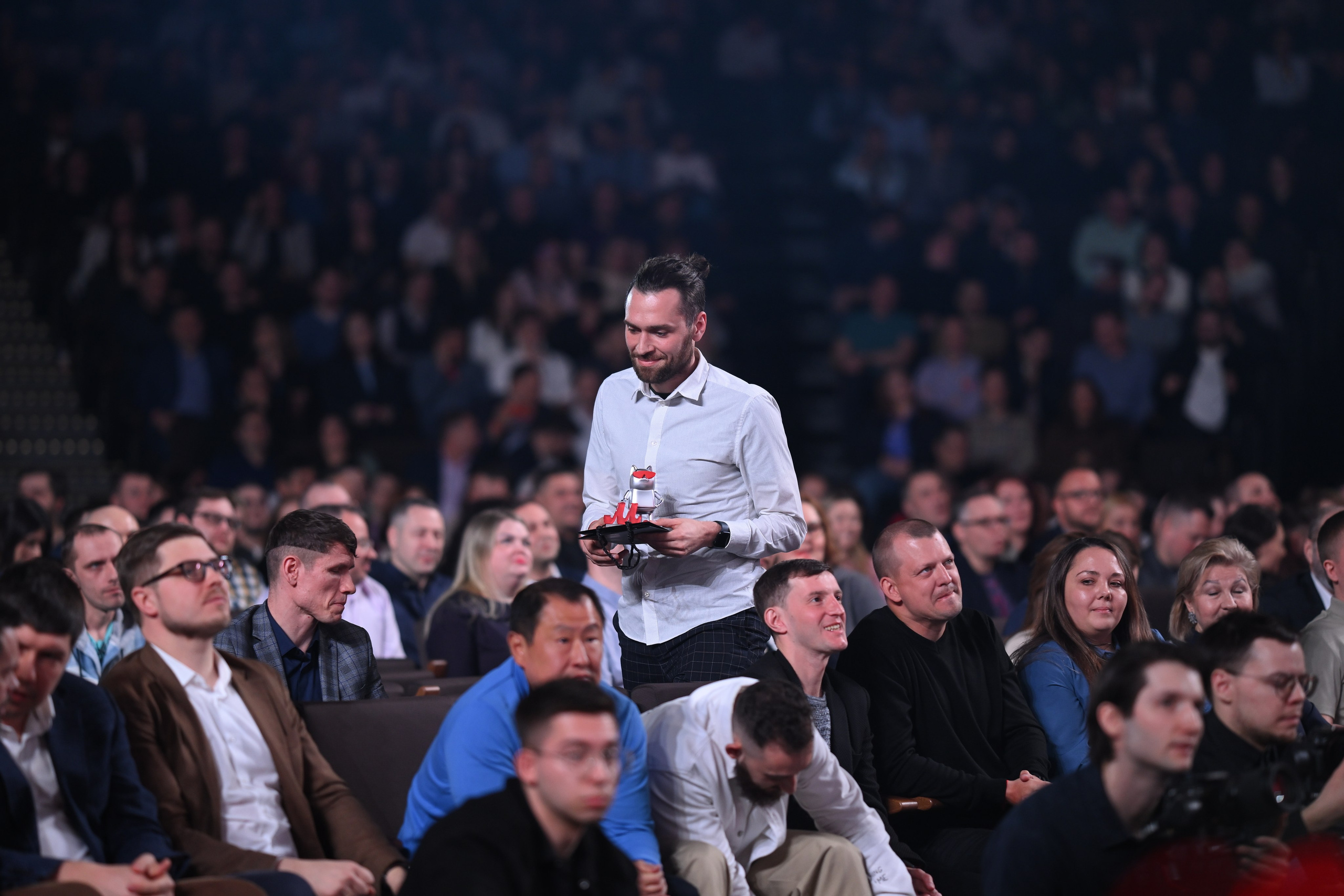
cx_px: 672
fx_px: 5040
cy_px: 448
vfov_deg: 10.2
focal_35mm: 135
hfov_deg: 15.2
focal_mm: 135
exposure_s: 1/500
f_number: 1.8
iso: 800
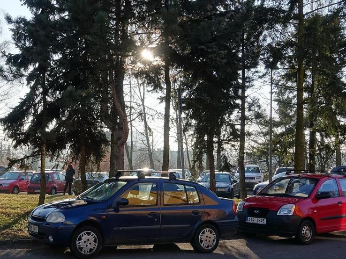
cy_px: 127
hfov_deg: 37.1
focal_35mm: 50
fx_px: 500
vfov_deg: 29.1
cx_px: 79
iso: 125
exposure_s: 1/200
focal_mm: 8.8
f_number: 5.6
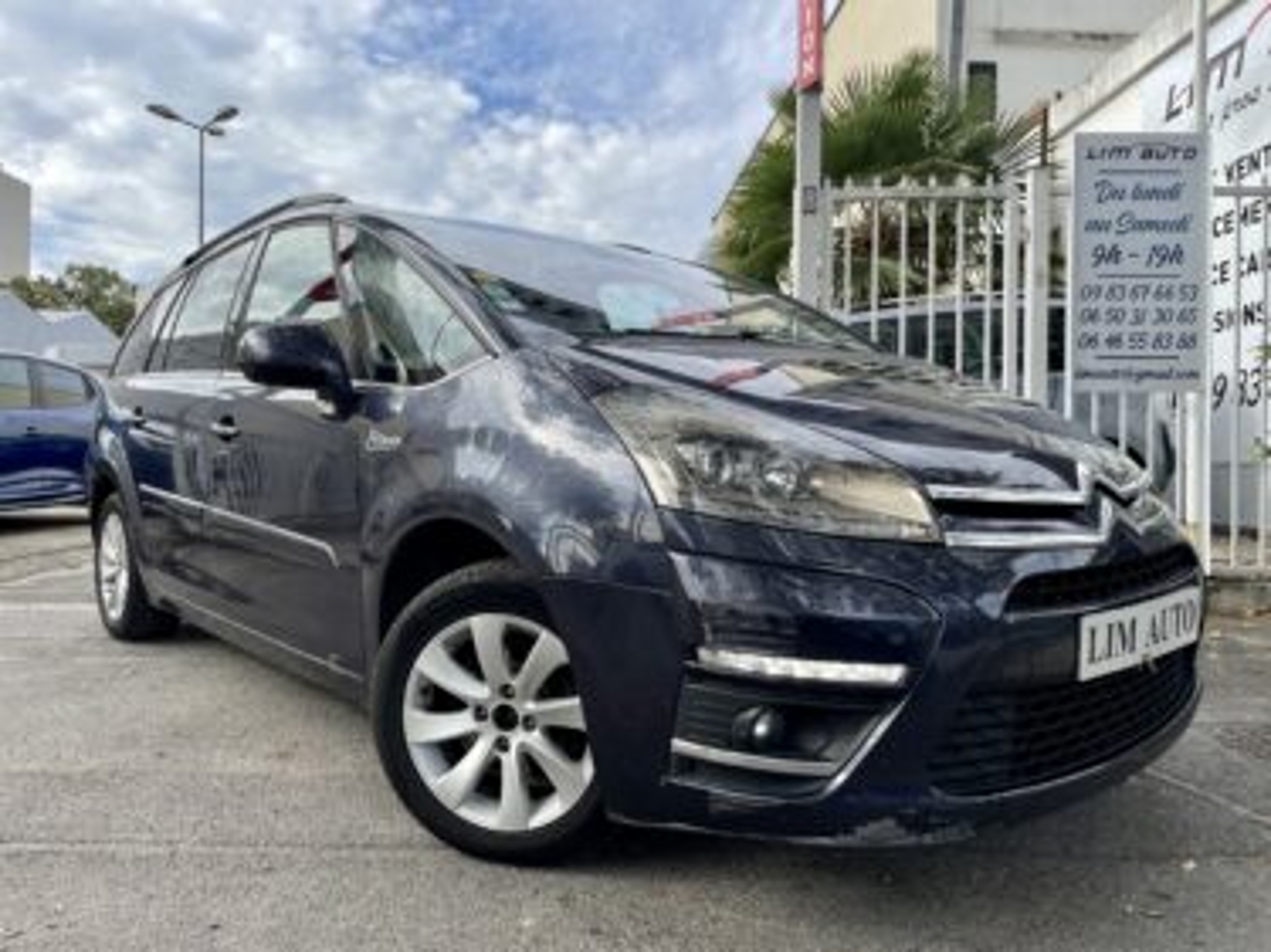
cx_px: 636
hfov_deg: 67.3
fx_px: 954
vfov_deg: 53.0
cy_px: 476
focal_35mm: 26
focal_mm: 4.2
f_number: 1.6
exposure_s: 1/1335
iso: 32
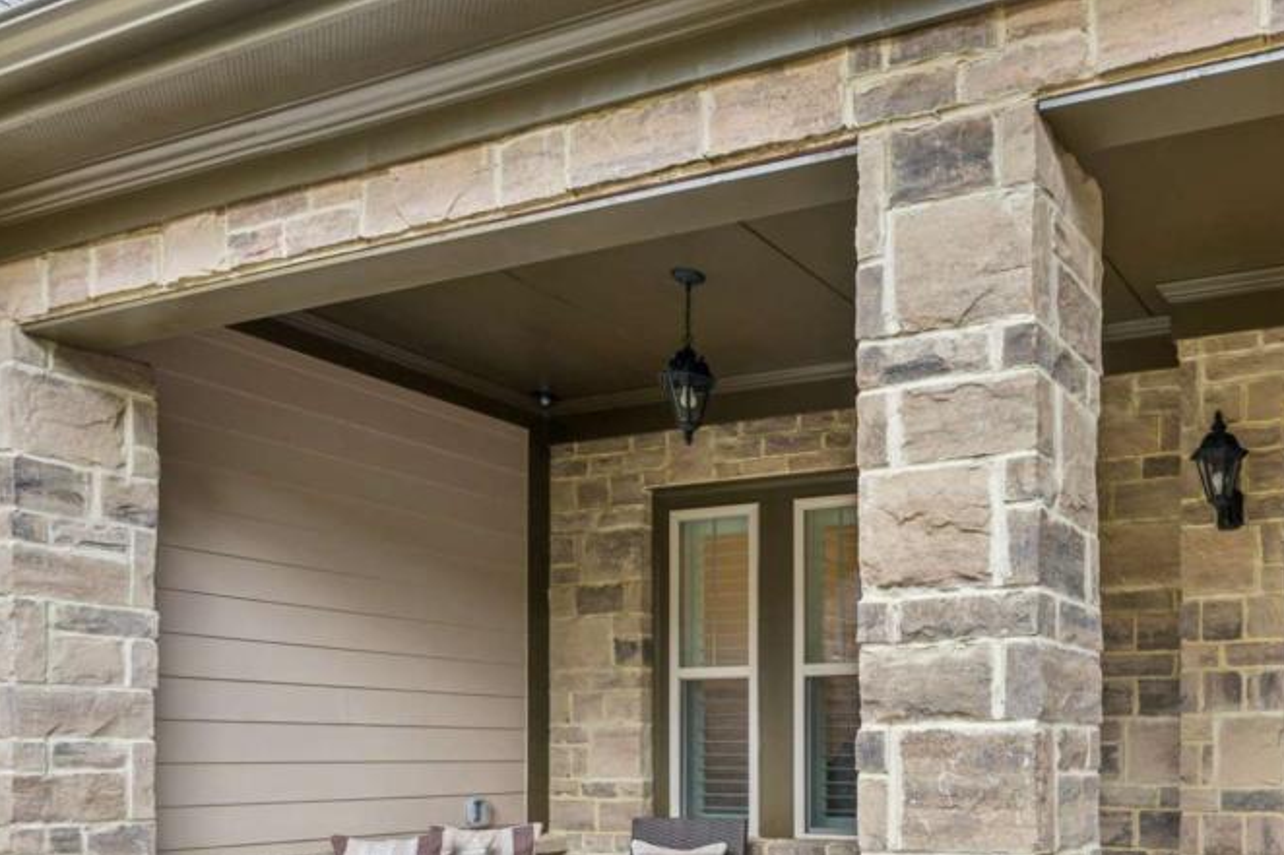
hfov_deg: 55.2
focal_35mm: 29
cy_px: 743
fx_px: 1034
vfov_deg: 41.9
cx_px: 1156
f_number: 8
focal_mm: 16
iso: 100
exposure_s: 1/6
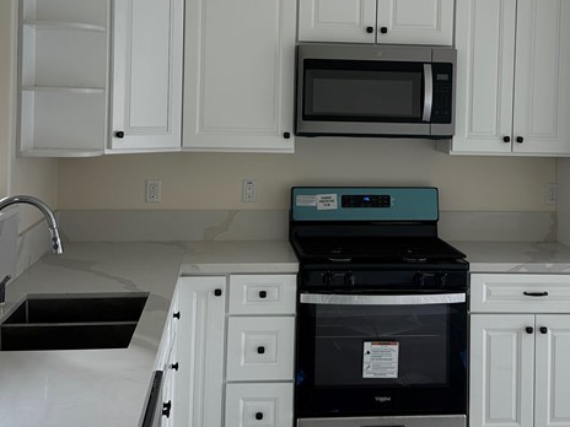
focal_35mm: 53
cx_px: 333
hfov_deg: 36.1
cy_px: 106
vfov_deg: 27.1
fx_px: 873
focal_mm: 6.86
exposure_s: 1/121
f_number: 1.78
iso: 64
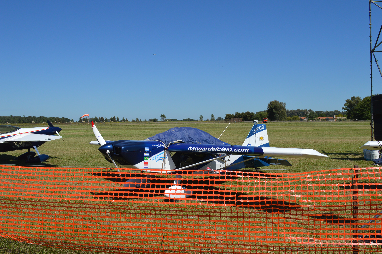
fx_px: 350
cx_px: 191
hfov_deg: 57.3
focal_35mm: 33
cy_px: 127
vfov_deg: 39.9
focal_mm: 22
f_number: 9
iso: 100
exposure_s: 1/320
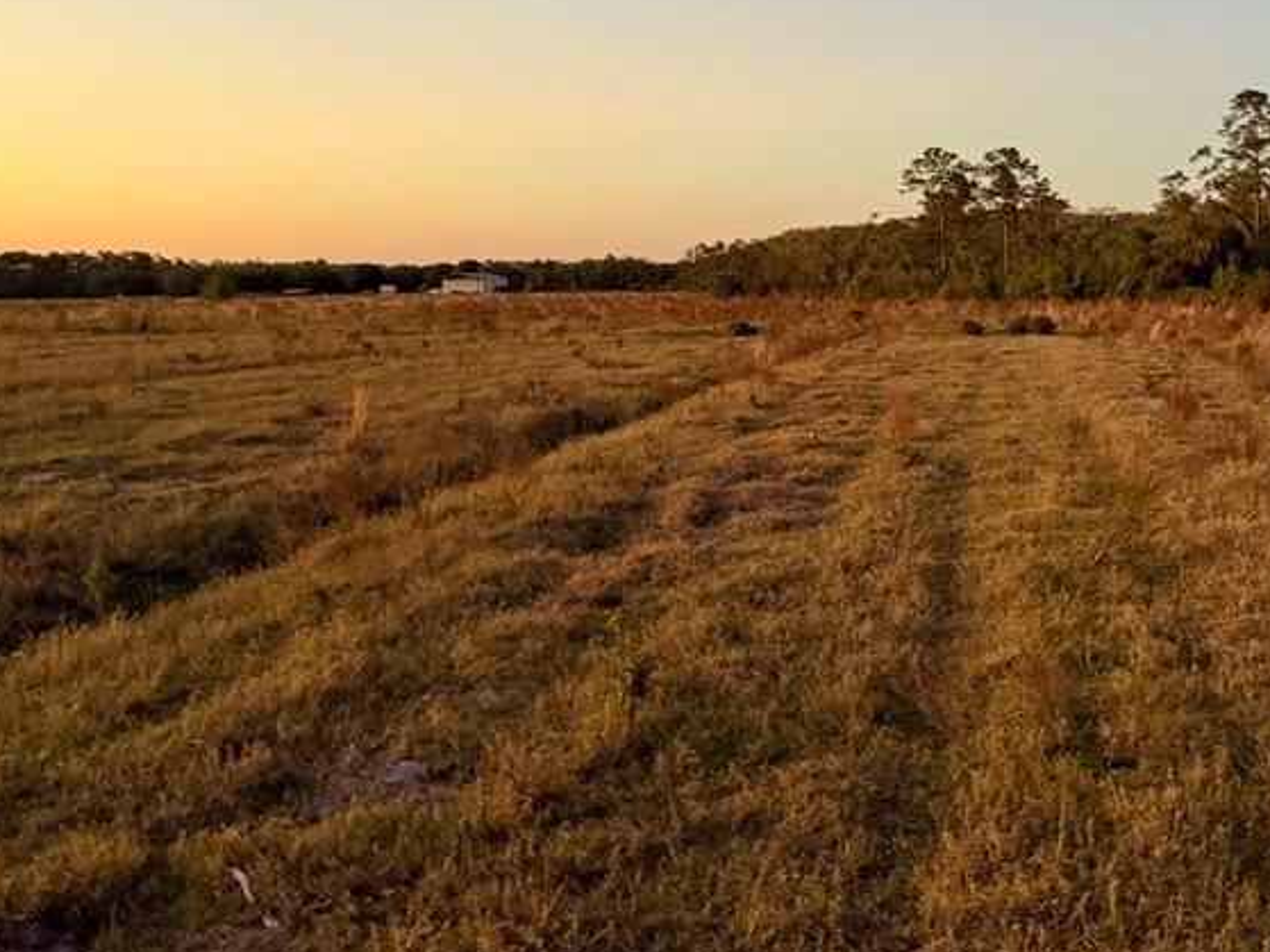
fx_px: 1614
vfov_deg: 32.1
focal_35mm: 44
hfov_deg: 42.3
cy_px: 202
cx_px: 859
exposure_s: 1/60
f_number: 1.78
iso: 500
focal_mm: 6.76
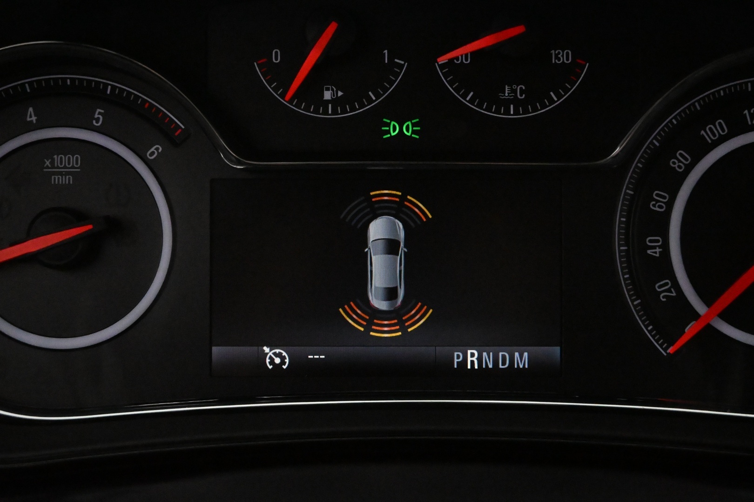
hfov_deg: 27.0
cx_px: 377
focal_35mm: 75
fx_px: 1571
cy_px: 251
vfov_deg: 18.2
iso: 12800
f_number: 6.3
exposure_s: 1/125
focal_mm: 50
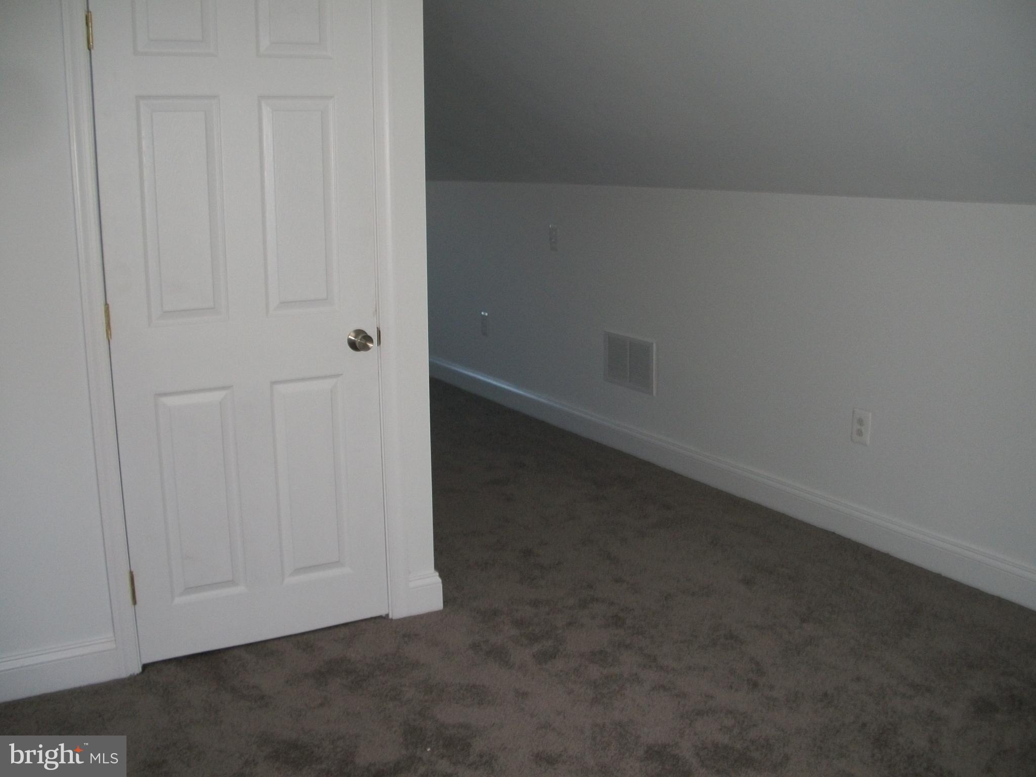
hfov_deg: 52.6
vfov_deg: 40.7
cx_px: 518
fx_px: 1047
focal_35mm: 35
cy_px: 388
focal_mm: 6.3
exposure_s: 1/30
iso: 160
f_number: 3.1
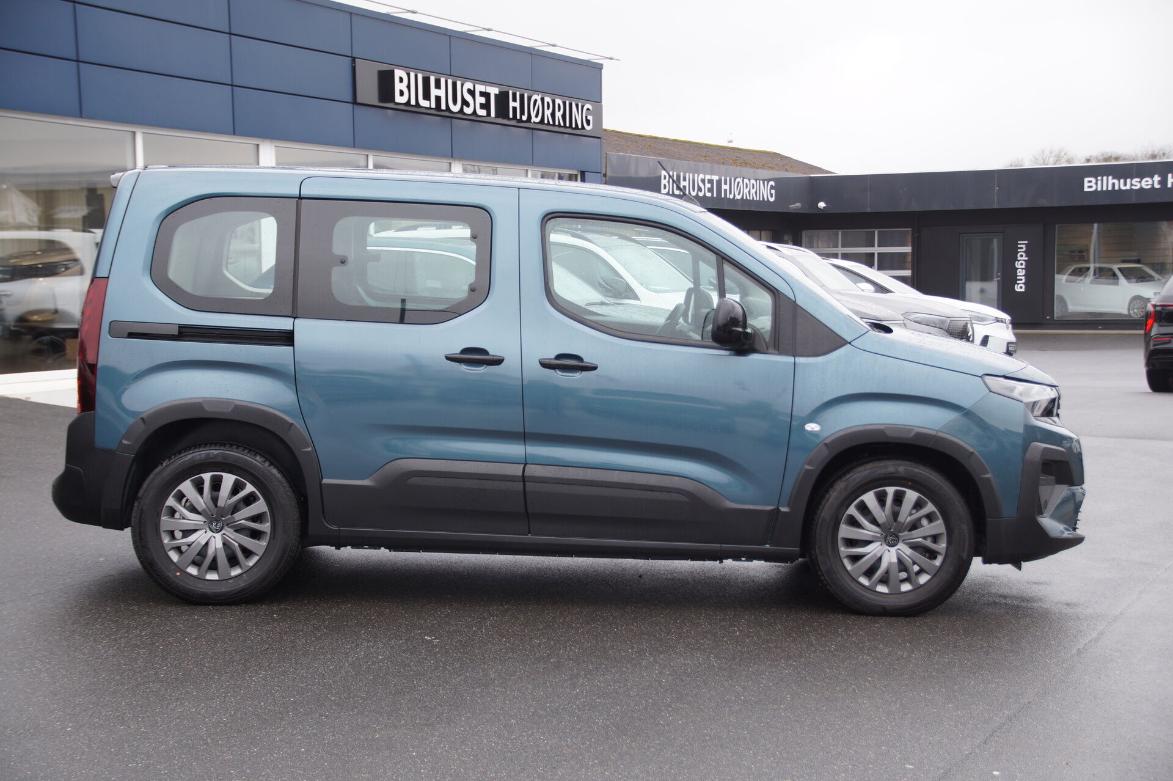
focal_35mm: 68
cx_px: 586
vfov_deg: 20.1
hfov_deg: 29.9
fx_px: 2198
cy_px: 390
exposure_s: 1/80
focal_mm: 45
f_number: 5
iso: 100
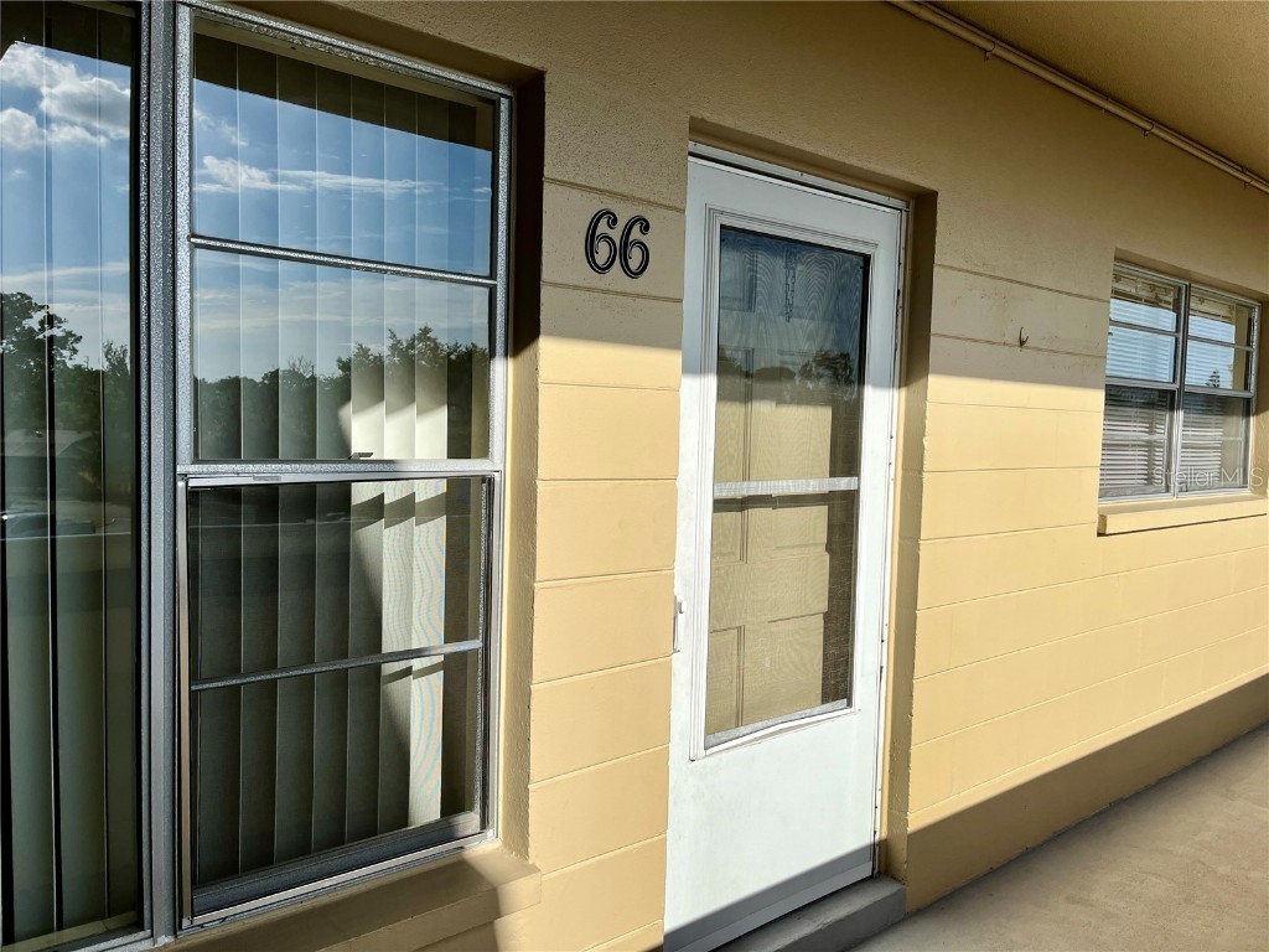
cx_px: 634
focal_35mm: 26
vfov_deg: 53.1
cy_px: 476
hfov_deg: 67.3
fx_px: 953
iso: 50
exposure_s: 1/5848
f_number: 1.6
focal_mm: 5.1
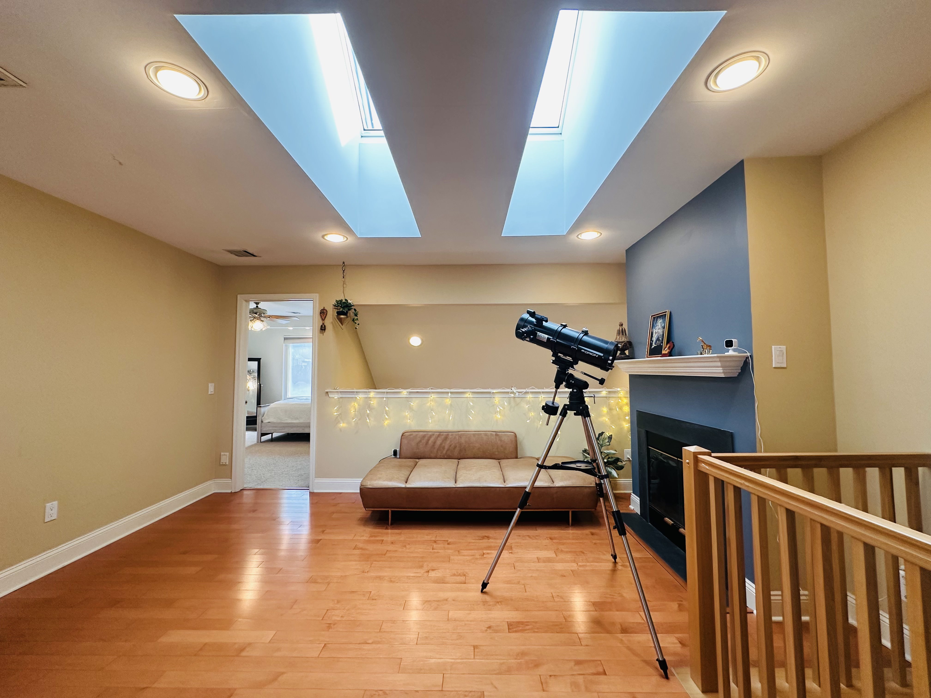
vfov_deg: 85.7
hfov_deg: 102.1
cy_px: 349
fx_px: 377
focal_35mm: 14
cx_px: 466
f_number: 2.2
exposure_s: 1/120
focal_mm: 2.22
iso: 200
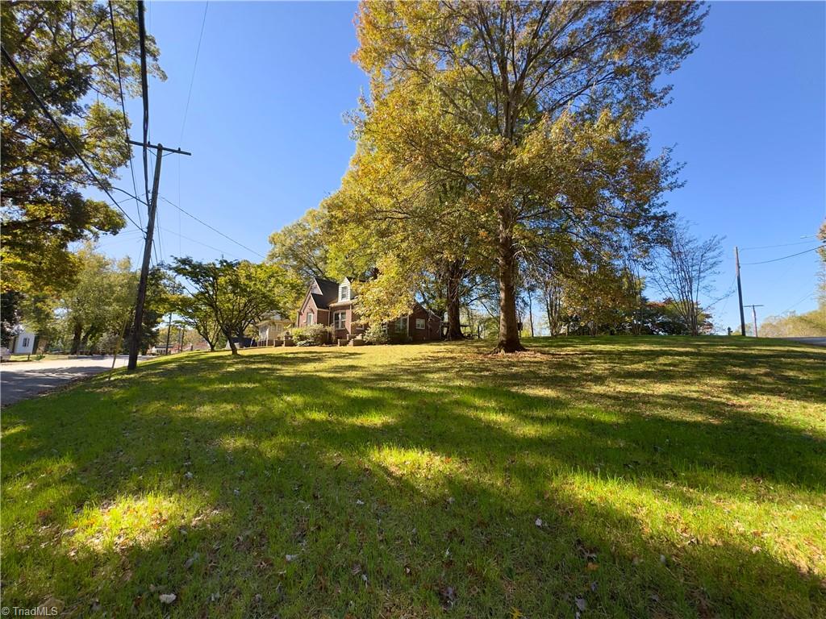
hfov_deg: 102.1
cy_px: 310
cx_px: 413
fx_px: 334
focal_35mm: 14
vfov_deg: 85.7
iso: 40
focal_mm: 2.22
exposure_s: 1/379
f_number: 2.2
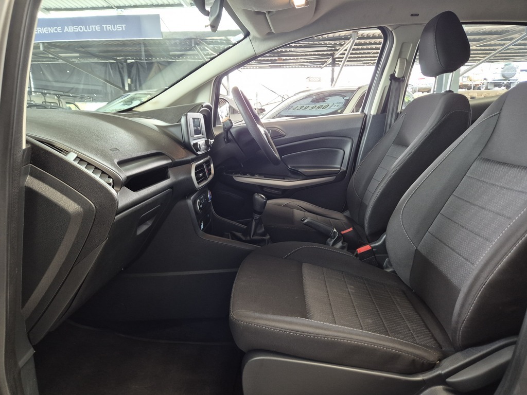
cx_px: 264
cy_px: 198
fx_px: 350
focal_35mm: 23
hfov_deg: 73.9
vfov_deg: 58.9
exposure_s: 1/100
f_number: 1.8
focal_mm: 5.4
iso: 400
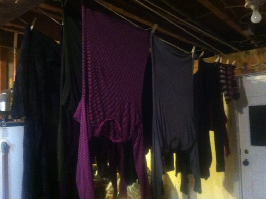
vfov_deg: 40.6
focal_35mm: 35
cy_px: 100
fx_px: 269
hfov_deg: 52.7
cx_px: 133
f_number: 2.8
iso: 1000
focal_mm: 3.85
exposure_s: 1/15
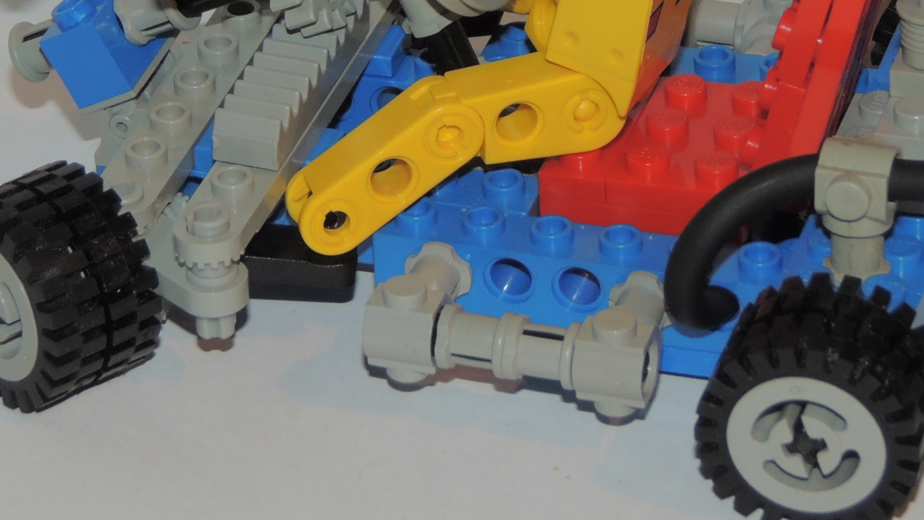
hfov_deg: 10.3
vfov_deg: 5.7
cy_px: -135
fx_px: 5145
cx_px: 424
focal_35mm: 210
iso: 200
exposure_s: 1/60
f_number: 4.1
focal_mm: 16
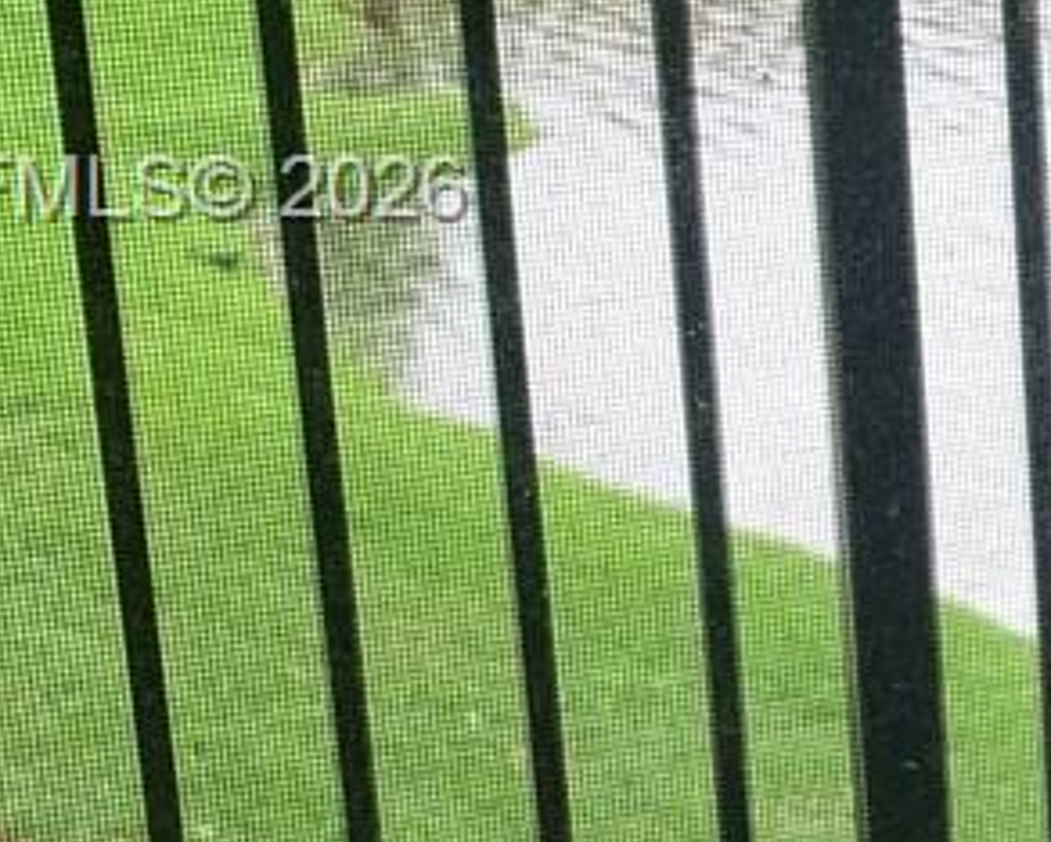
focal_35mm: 139
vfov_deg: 11.1
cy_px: 194
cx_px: 2224
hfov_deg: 12.0
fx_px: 4327
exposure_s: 1/121
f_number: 1.8
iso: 25
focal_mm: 4.25
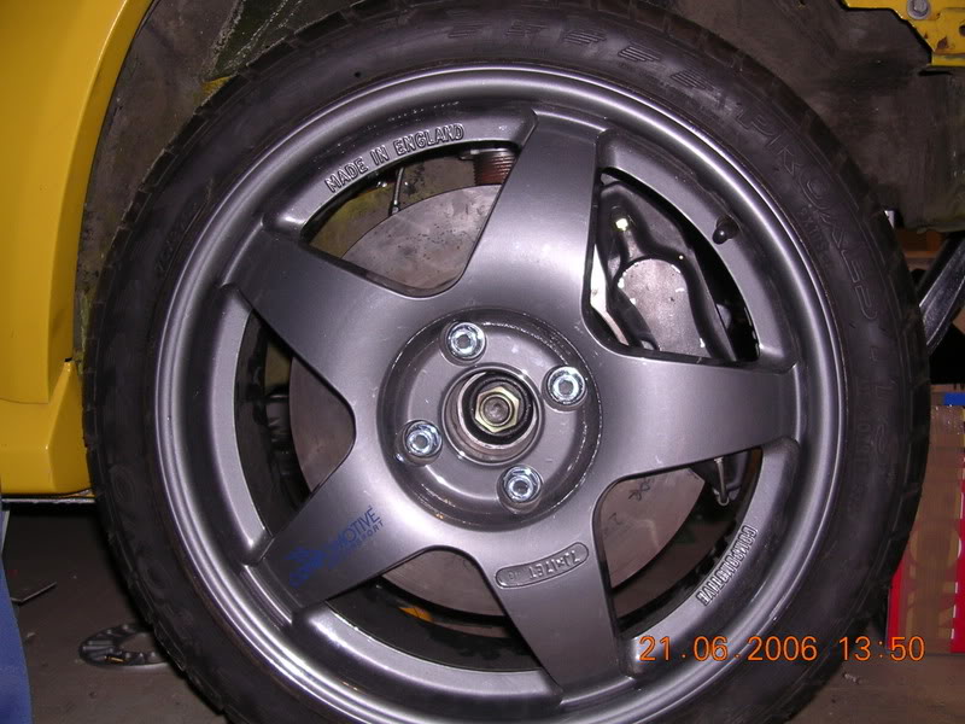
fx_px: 1059
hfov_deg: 49.0
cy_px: 362
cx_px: 482
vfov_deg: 37.7
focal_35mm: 38
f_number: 2.8
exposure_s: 1/60.1
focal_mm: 5.8
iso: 100
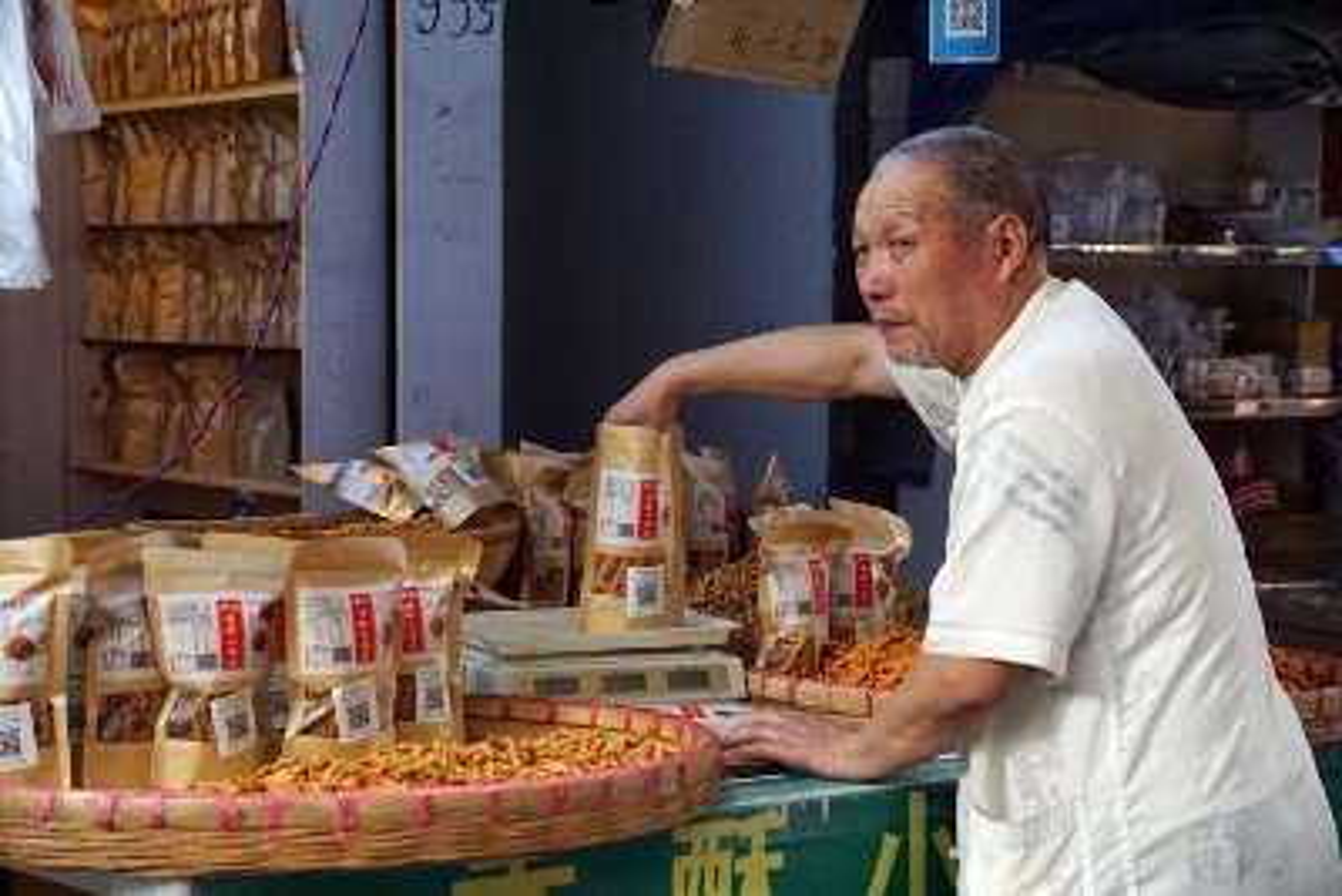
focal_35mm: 68
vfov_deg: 20.2
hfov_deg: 29.9
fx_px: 2517
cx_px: 671
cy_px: 448
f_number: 4.5
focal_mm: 45
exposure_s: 1/1600
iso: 3200
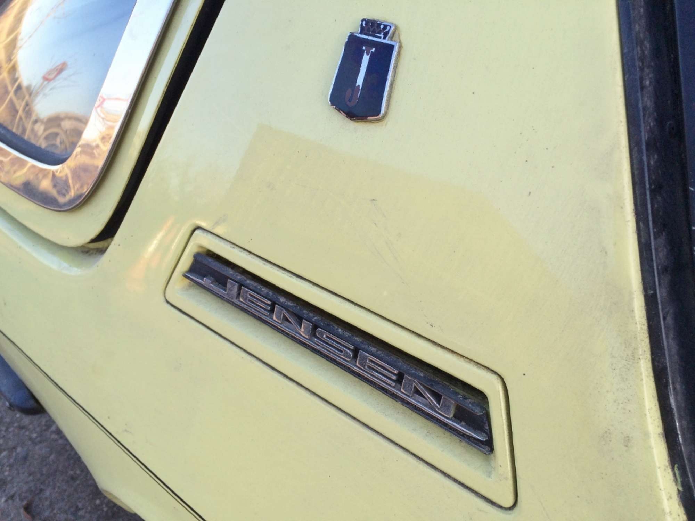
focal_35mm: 29
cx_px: 348
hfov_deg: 61.7
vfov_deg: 48.2
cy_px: 260
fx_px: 582
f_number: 2.2
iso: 32
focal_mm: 4.15
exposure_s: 1/297
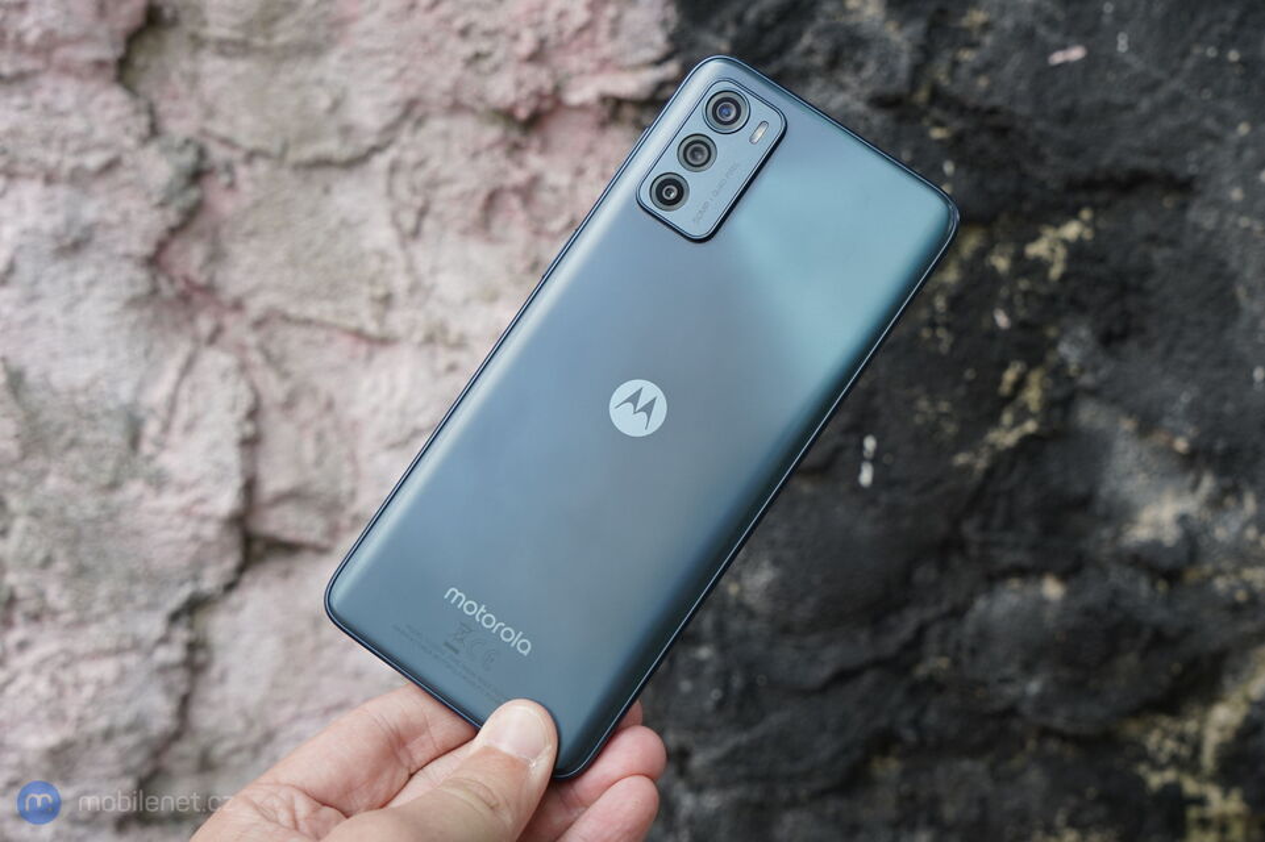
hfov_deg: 44.5
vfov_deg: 30.5
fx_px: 1545
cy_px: 421
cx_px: 632
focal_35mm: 44
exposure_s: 1/125
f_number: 8
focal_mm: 44
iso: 640
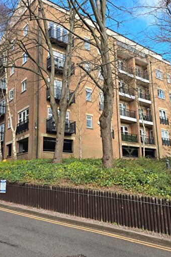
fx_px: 235
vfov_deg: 57.2
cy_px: 127
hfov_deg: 40.0
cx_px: 83
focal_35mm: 33
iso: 12
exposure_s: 1/187
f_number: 1.7
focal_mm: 6.3
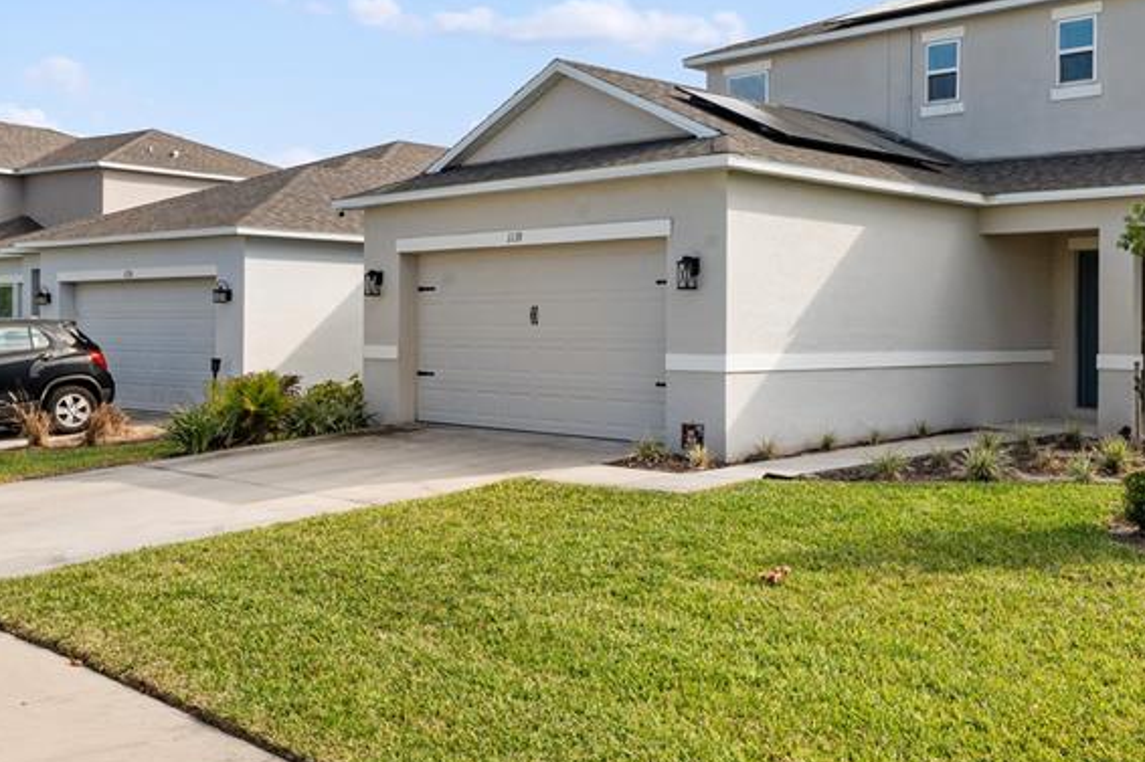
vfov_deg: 35.0
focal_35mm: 38
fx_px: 1208
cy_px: 348
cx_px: 801
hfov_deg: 49.4
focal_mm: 21
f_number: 13
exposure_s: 1/50
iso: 50
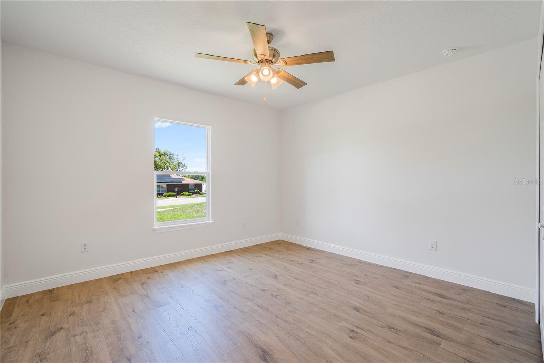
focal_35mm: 15
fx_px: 227
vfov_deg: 77.3
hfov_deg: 100.4
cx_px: 272
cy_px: 182
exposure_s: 1/2
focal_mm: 10
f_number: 11
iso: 100
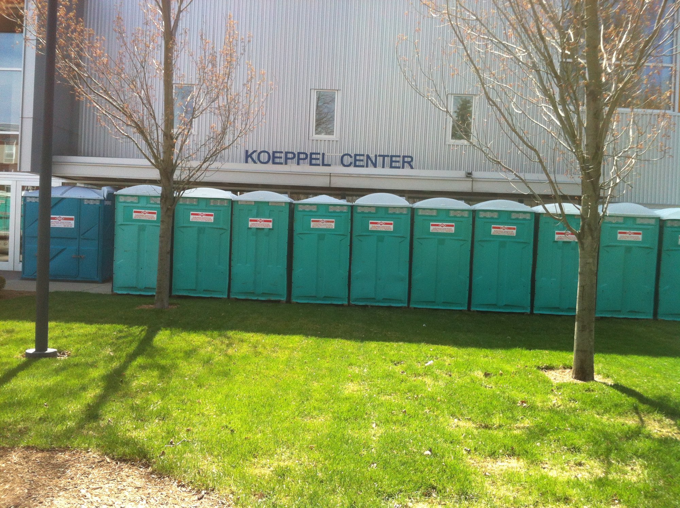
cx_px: 340
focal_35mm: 35
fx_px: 687
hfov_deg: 52.7
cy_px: 254
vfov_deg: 40.6
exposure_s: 1/548
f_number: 2.8
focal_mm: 3.85
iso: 80
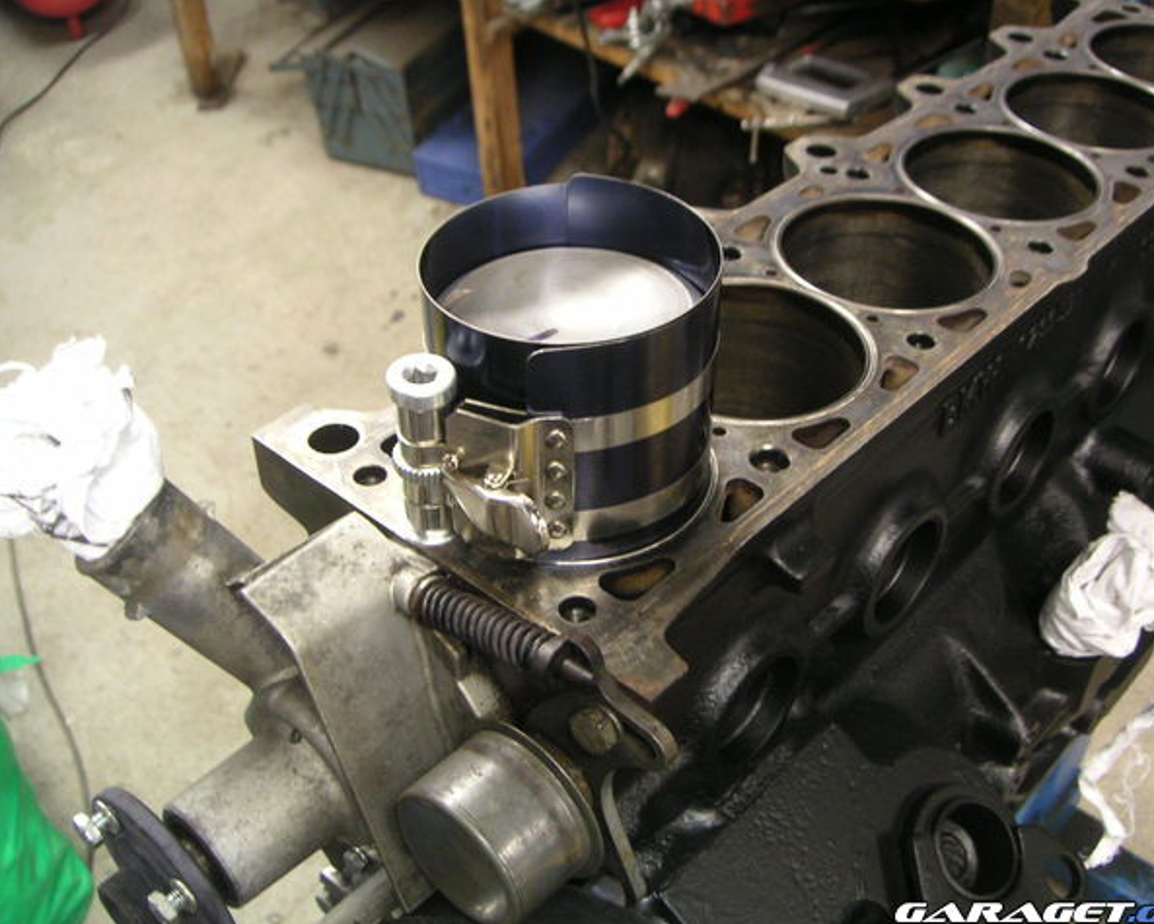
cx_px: 605
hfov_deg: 45.8
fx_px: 1367
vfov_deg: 37.4
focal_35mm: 40
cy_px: 465
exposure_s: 1/8
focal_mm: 6
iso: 100
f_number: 2.8
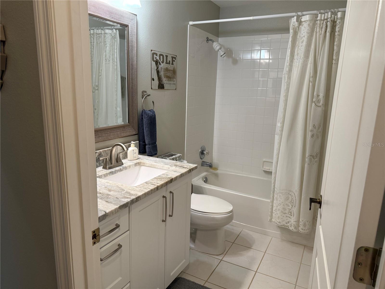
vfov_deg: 56.8
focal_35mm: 24
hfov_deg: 71.6
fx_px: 267
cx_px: 192
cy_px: 144
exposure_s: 1/120
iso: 200
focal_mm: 6.76
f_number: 1.78
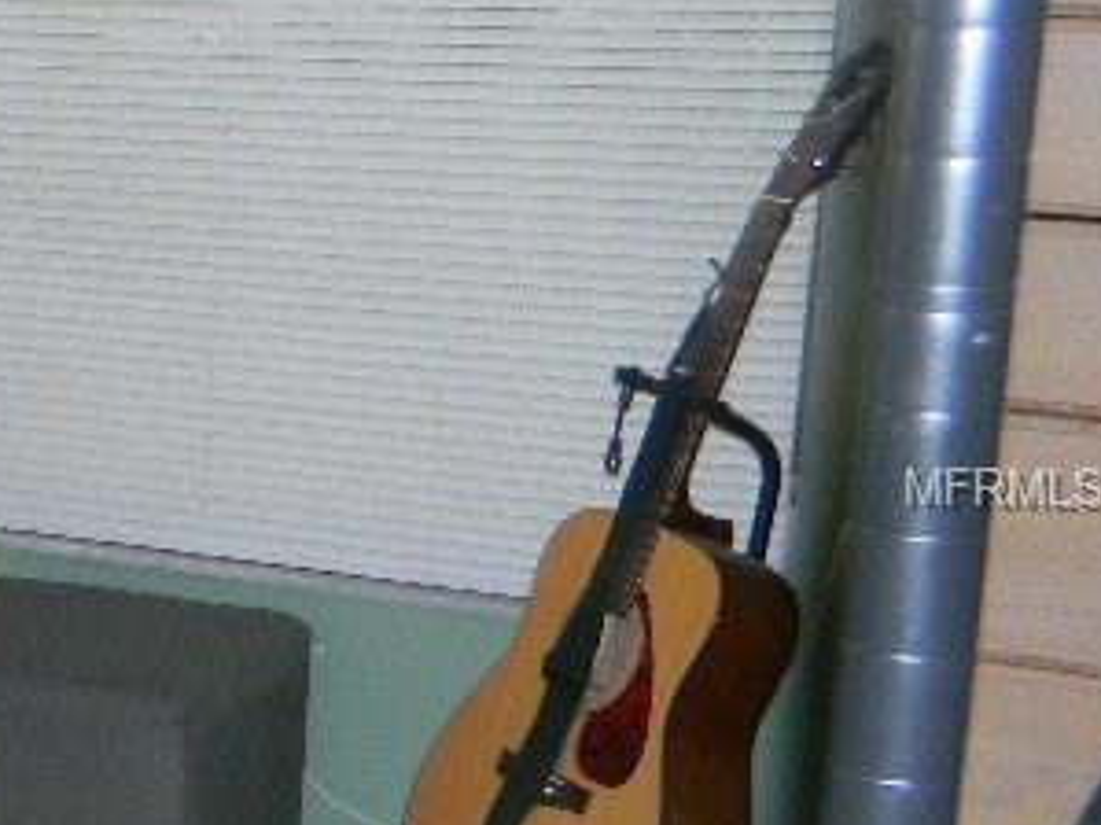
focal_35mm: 96
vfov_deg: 15.4
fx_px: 3052
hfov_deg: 17.4
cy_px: 490
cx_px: -759
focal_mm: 5
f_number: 3.5
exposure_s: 1/26
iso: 237
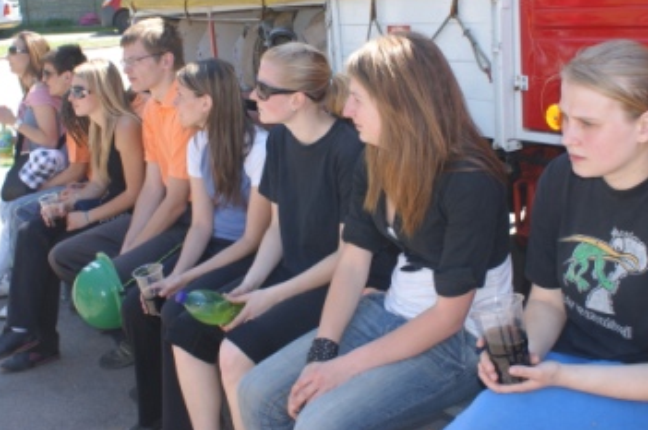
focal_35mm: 46
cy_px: 170
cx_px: 325
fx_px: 827
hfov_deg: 42.8
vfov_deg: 29.1
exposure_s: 1/80
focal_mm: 24
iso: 100
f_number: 5.6
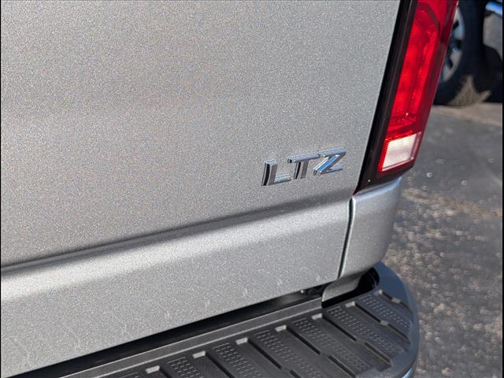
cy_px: 189
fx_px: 713
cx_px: 252
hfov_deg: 38.9
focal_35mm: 49
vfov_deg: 29.7
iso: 21
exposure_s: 1/769
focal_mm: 6.9
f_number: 1.68
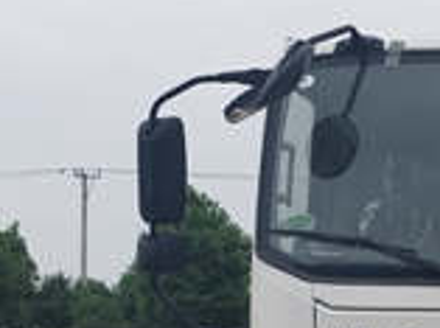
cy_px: 376
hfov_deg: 13.9
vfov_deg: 10.6
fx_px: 1750
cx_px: 535
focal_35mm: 138
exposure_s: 1/1754
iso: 50
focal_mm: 5.56
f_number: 1.6
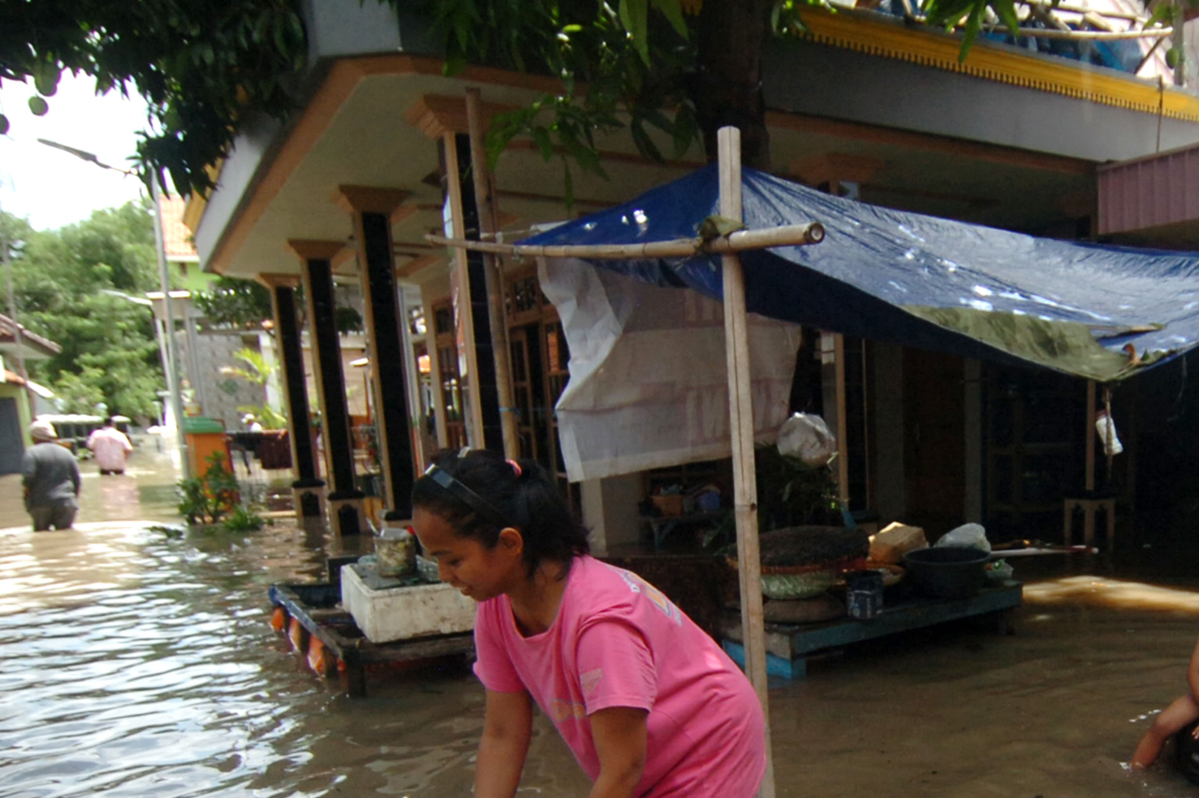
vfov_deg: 43.0
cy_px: 631
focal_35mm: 29
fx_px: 965
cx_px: 897
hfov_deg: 60.3
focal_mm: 12
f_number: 4
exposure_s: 1/2500
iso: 800
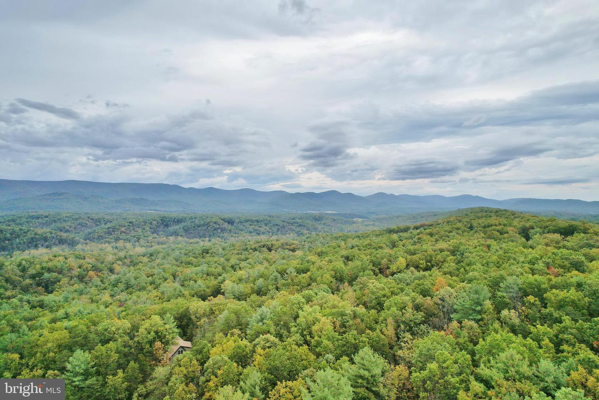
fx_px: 366
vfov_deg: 57.2
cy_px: 200
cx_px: 300
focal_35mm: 22
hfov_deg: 78.6
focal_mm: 8.38
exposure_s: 1/640
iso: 100
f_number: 2.8
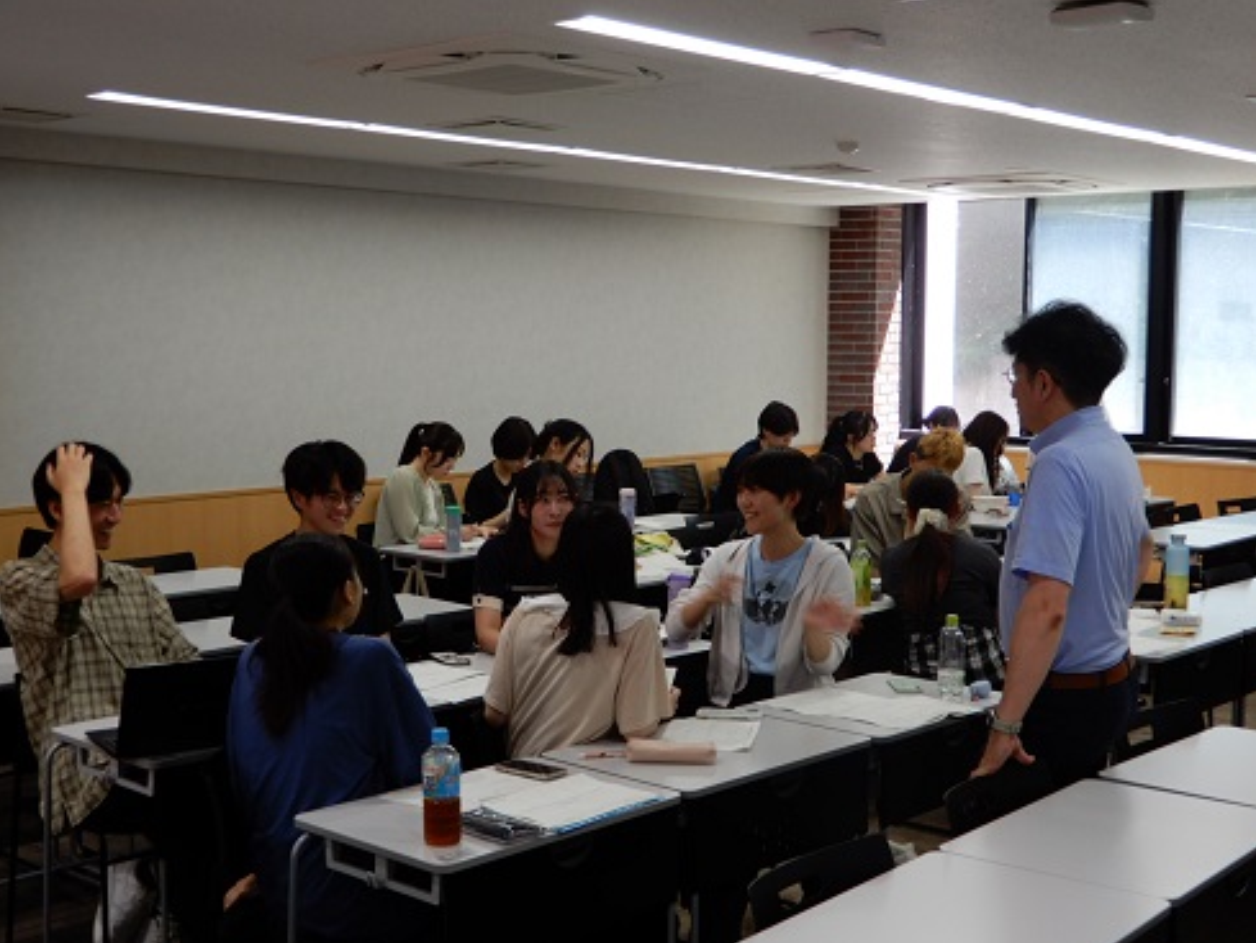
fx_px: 1669
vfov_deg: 31.5
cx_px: 619
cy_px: 477
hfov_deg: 41.2
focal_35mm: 46
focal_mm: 8
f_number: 4
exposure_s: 1/30
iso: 100
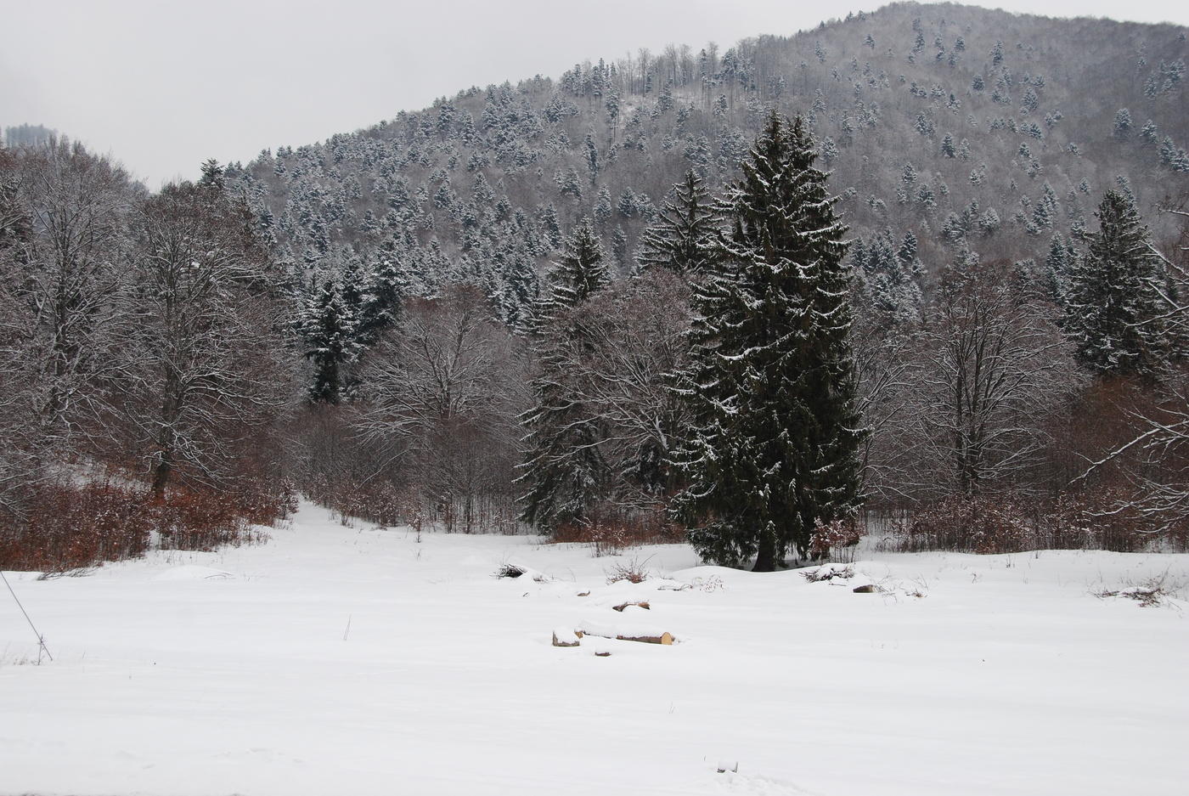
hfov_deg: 42.3
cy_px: 398
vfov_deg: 29.0
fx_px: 1538
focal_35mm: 46
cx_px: 594
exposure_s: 1/125
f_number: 5.6
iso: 200
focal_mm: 31
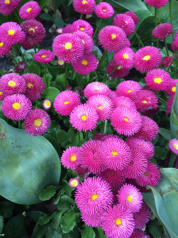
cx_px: 89
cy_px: 119
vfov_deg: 61.7
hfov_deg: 48.2
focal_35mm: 29
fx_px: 199
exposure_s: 1/100
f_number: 2.2
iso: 40
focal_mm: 4.15
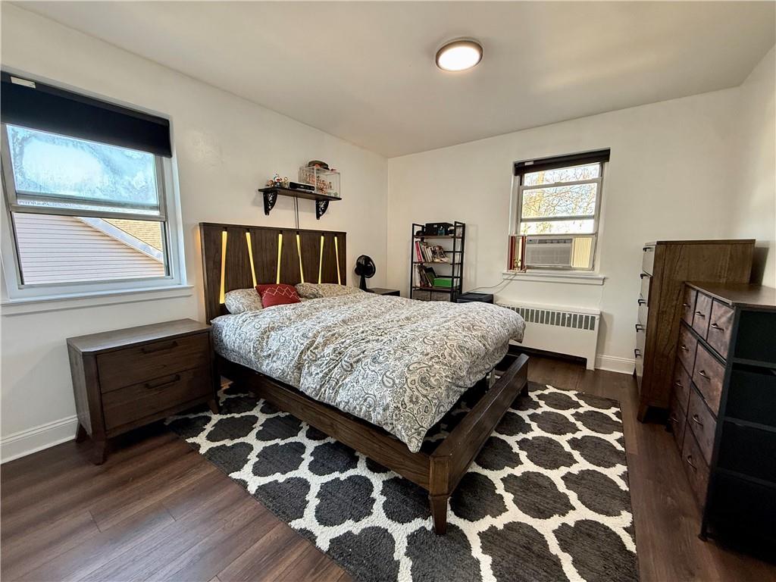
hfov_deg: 102.1
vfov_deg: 85.7
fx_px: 314
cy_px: 291
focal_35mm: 14
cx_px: 388
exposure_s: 1/100
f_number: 2.2
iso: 250
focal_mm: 2.22
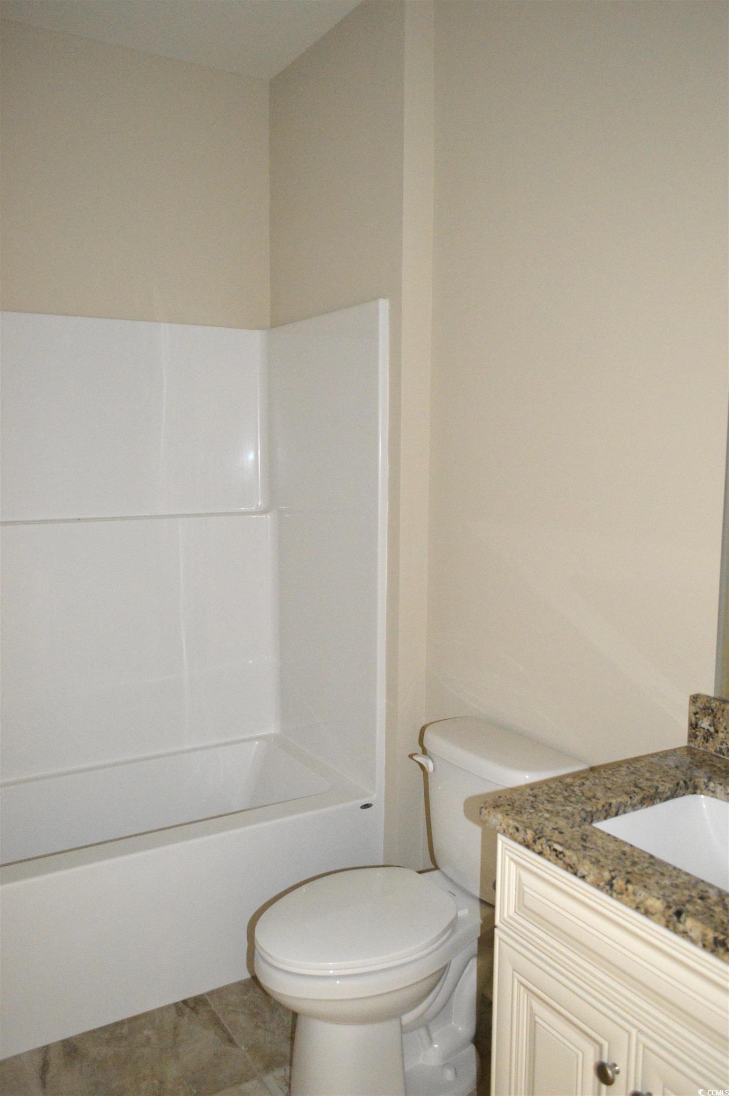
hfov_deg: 47.8
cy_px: 548
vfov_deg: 67.4
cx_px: 364
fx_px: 822
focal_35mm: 27
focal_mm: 18
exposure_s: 1/60
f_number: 3.5
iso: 3200
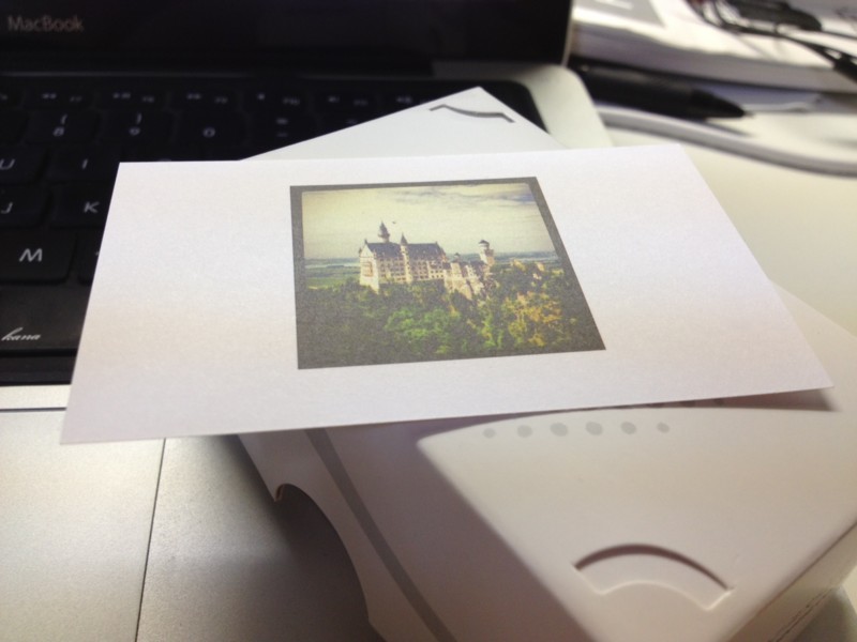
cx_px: 428
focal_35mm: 35
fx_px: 867
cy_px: 321
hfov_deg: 52.6
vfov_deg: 40.7
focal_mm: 4.28
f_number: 2.4
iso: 64
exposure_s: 1/30
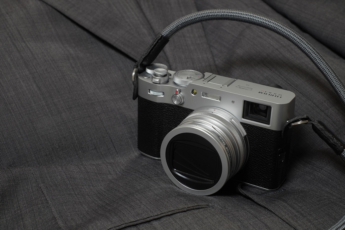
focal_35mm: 53
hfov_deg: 37.5
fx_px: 508
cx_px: 172
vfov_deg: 25.5
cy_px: 115
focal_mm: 35
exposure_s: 1/2.3
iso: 400
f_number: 8
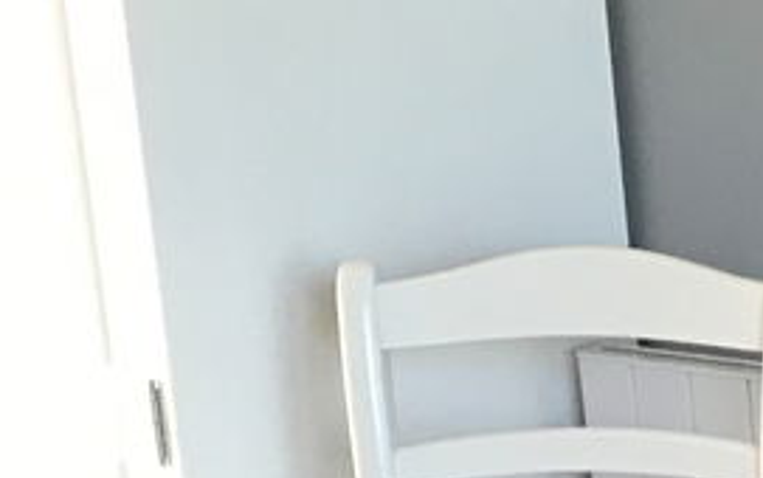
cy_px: 515
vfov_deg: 7.5
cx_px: 2159
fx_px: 3643
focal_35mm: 175
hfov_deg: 9.7
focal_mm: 3.99
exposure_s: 1/30
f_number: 1.8
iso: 25
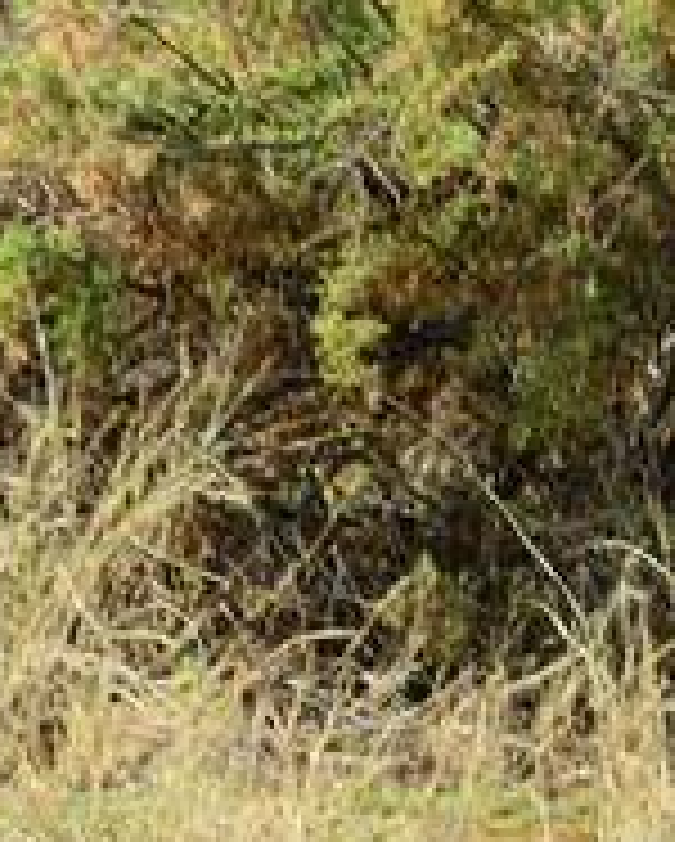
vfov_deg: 0.9
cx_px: 1516
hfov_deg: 0.7
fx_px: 52380
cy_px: 534
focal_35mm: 2101
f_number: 8
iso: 160
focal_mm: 400
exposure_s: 1/250
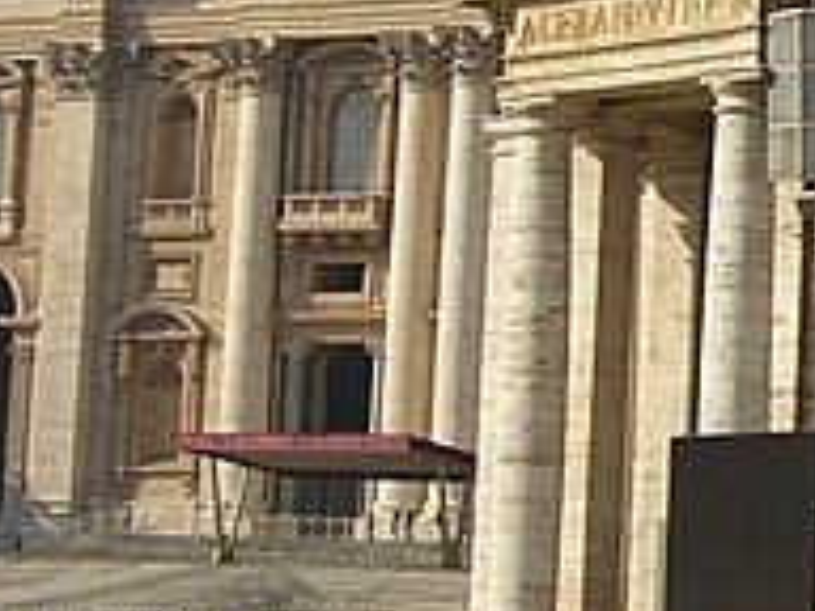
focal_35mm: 168
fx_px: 3955
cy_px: -161
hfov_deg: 11.5
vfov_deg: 8.7
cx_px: 1027
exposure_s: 1/400
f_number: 5.2
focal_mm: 9
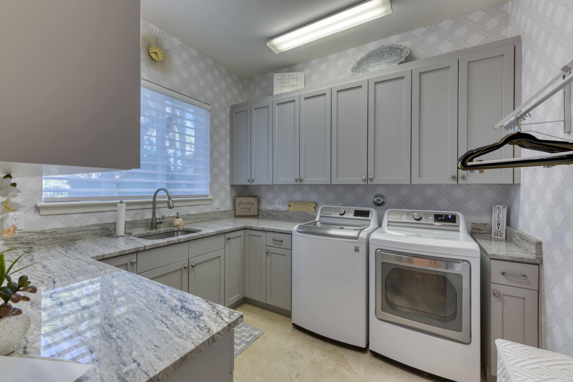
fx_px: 223
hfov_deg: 104.3
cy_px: 191
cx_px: 286
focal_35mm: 14
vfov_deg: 81.2
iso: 80
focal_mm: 14
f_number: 13
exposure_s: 1/3
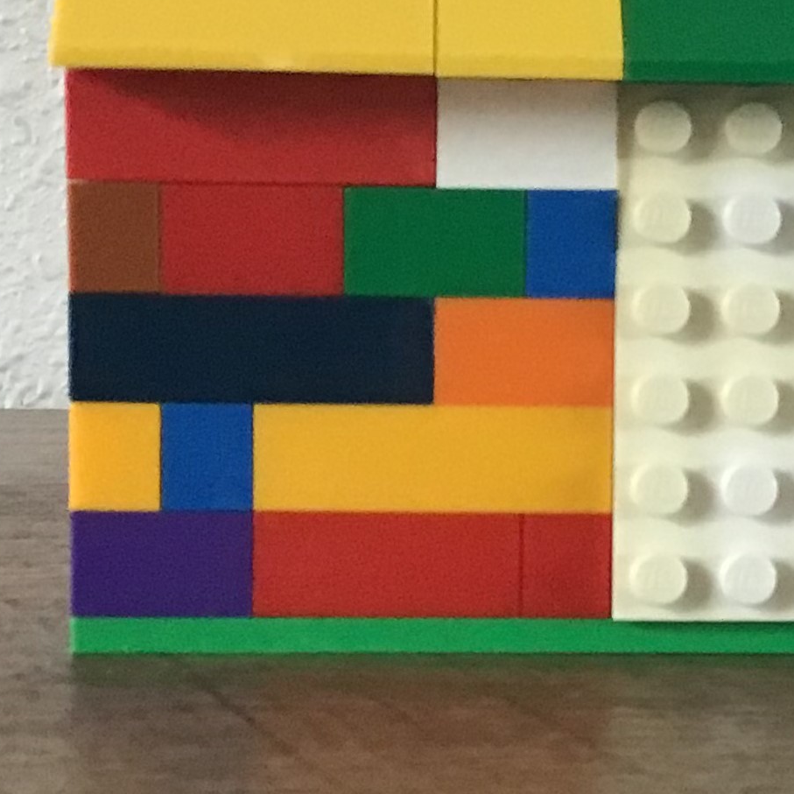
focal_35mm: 69
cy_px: 298
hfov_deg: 24.7
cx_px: 595
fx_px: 1791
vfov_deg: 24.9
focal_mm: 3.3
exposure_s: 1/24
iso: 200
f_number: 2.4
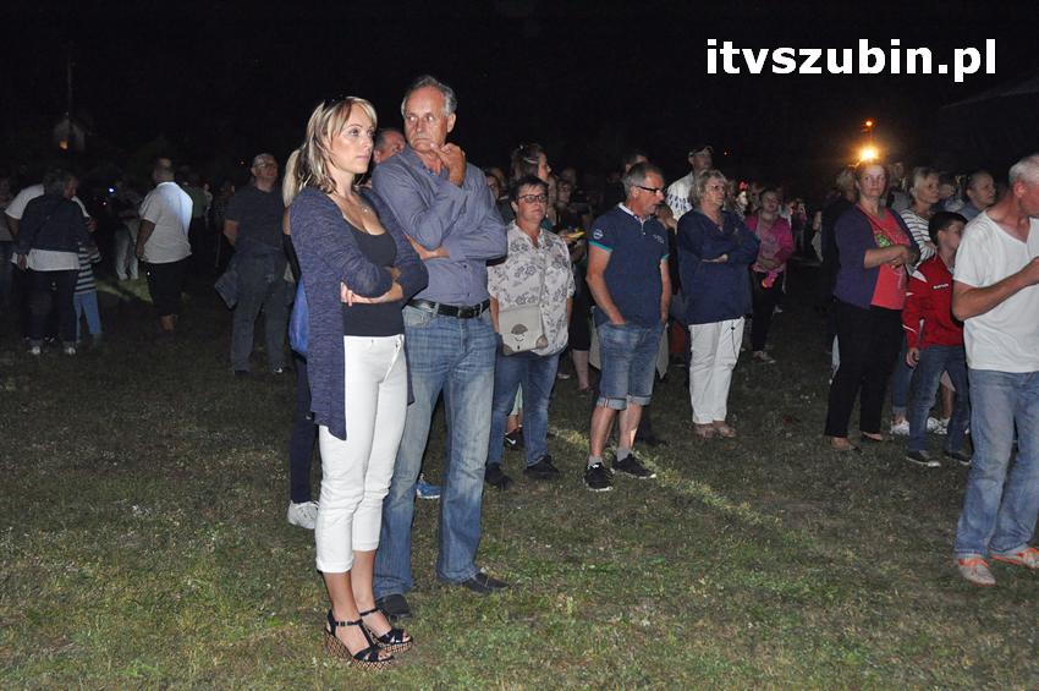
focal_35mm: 40
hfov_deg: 48.0
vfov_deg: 32.9
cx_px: 520
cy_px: 346
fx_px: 1168
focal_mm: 27
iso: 3200
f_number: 5.6
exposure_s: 1/60
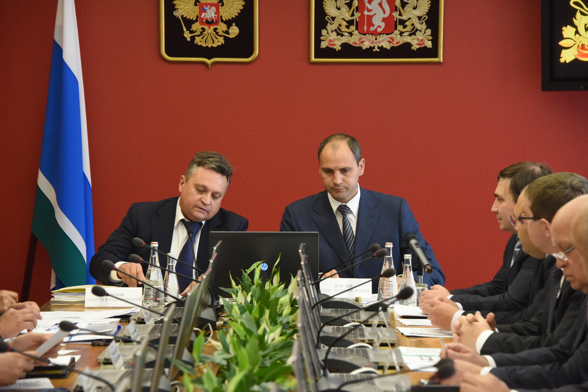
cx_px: 294
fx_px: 2451
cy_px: 196
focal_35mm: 150
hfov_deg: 13.7
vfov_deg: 9.2
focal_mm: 150
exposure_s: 1/160
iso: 5000
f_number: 6.3
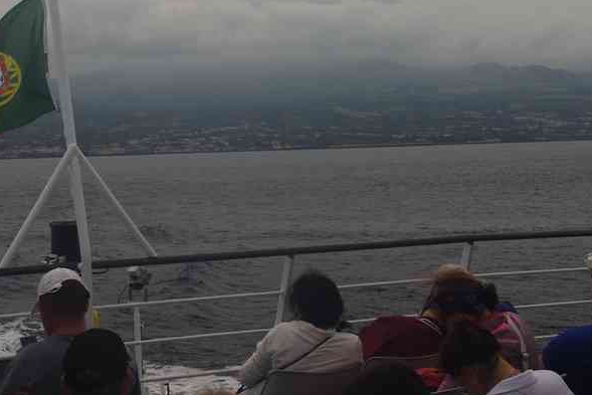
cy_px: 91
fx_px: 1297
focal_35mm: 79
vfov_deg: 17.2
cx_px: 233
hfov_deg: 25.7
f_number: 11
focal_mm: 31
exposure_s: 1/160
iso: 100
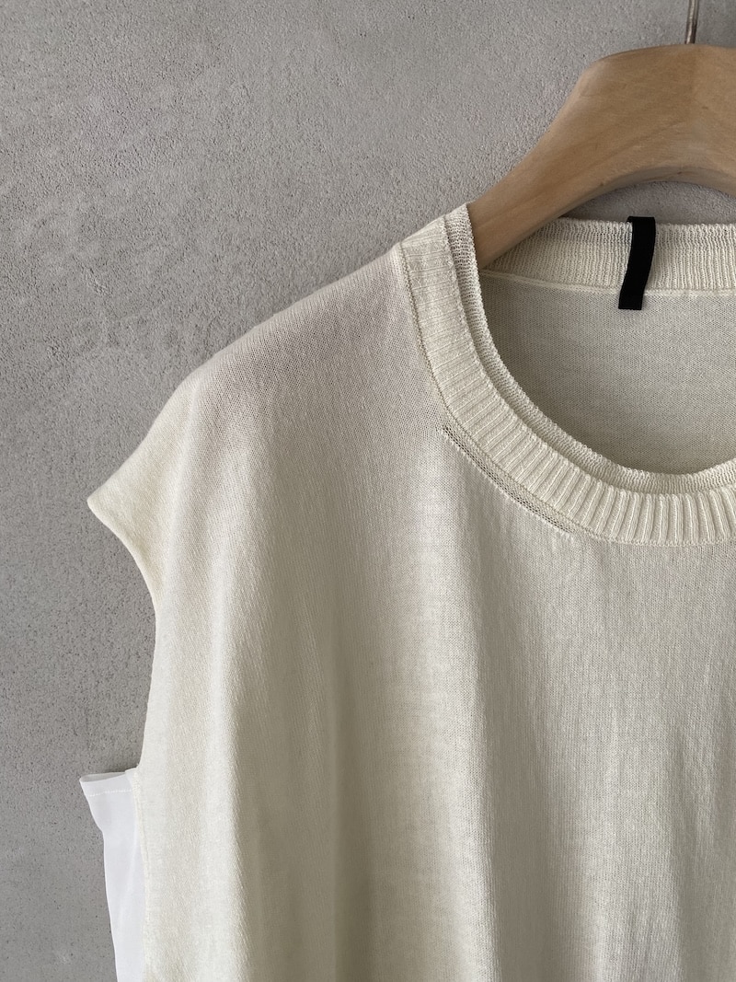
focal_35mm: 26
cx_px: 368
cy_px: 491
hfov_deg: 53.1
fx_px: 737
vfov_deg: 67.3
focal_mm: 4.25
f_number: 1.8
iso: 125
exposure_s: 1/114
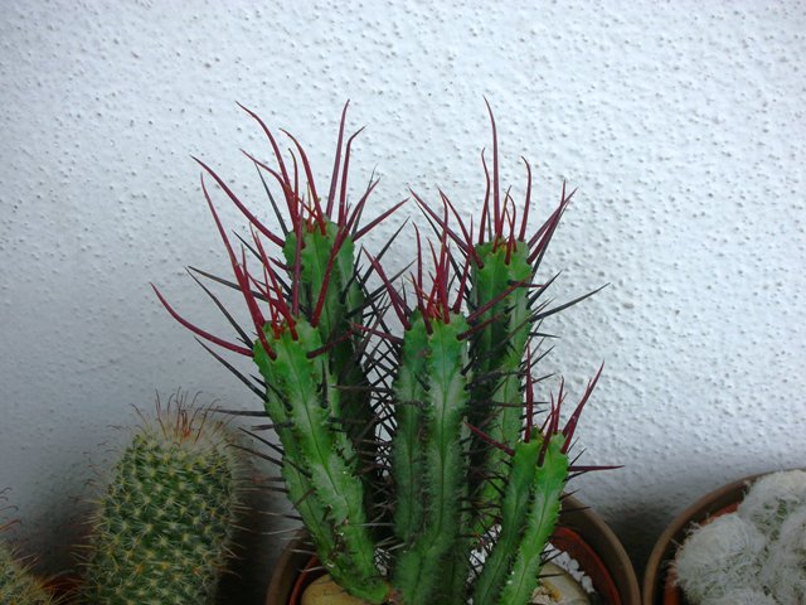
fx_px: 1420
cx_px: 403
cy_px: 302
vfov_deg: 24.0
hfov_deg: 31.7
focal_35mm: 61
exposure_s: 1/80
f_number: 4
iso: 50
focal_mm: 10.1
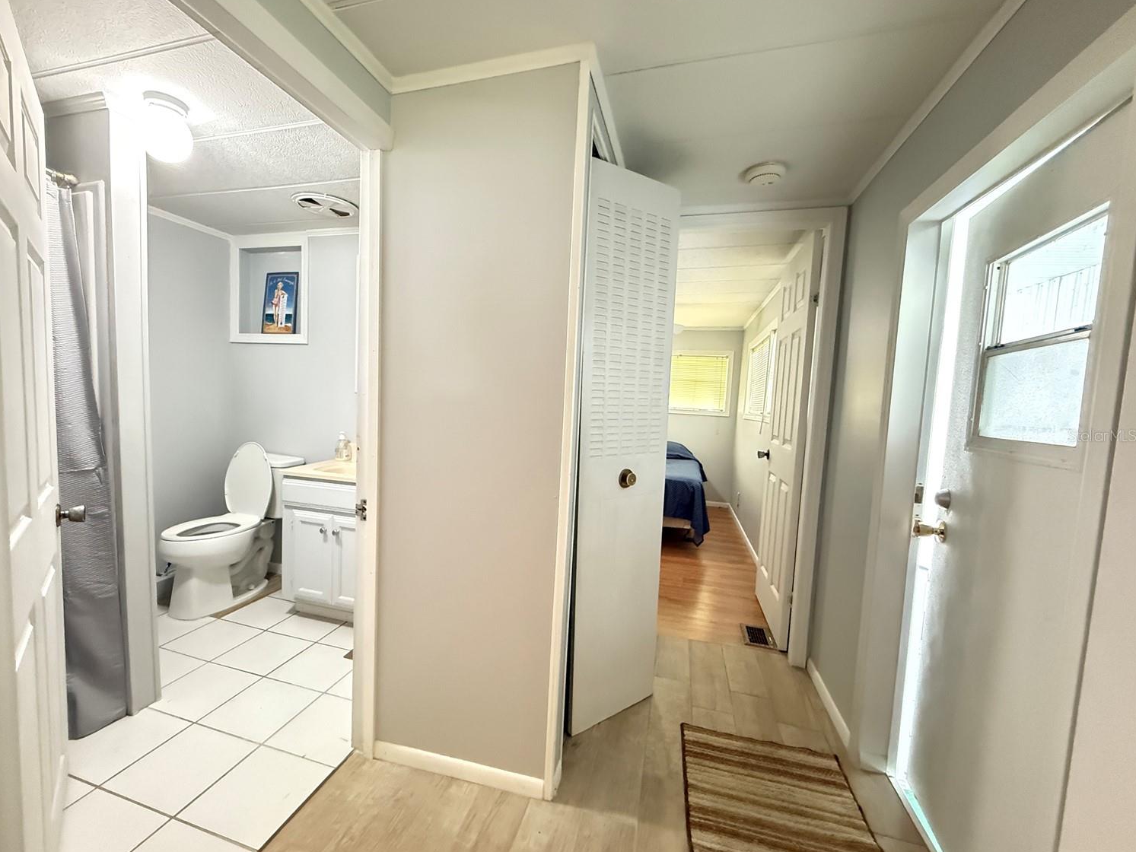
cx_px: 531
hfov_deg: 98.0
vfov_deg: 81.7
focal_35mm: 15
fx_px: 492
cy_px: 435
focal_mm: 2.22
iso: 1000
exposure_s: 1/40
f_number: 2.2
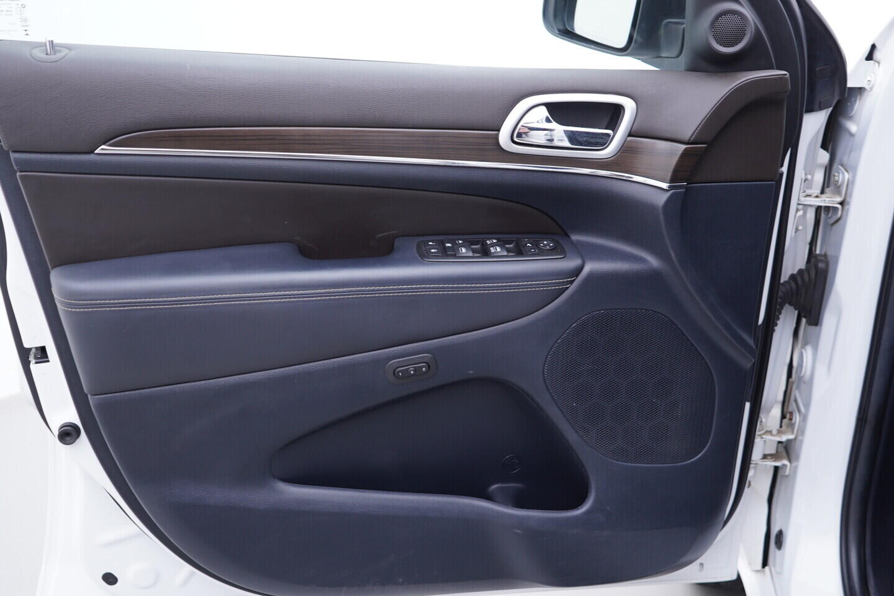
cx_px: 447
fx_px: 894
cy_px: 298
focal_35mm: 36
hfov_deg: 53.1
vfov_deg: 36.9
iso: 125
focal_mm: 24
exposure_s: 1/40
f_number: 2.8
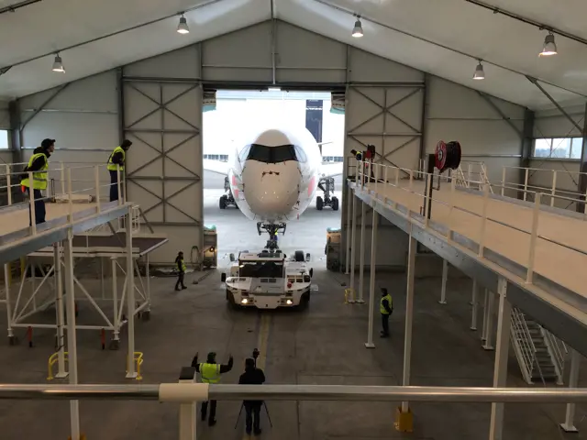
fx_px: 492
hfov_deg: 61.7
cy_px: 220
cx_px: 294
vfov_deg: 48.2
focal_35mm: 29
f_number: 2.2
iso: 32
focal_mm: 4.15
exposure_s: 1/129
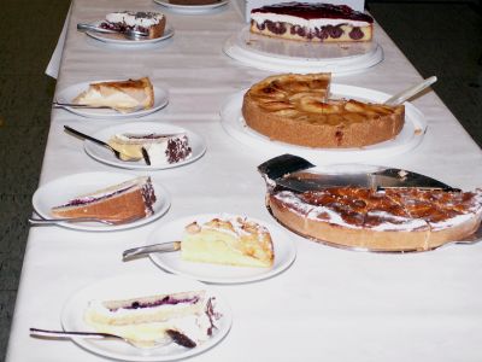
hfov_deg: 26.0
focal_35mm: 75
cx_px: 241
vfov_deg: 19.6
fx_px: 1044
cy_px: 181
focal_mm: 12.49
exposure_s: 1/40
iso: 160
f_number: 3.2
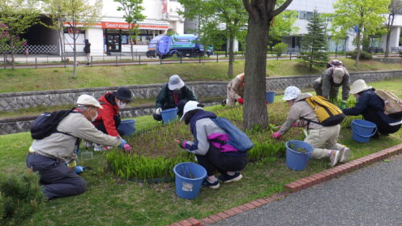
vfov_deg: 33.7
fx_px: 373
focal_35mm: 35
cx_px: 203
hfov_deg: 56.6
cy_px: 116
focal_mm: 5
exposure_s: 1/200
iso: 125
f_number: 4.2
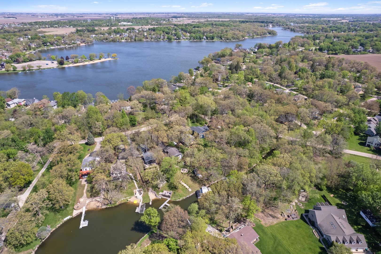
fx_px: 233
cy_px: 127
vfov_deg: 57.2
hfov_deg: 78.6
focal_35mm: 22
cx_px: 190
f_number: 2.8
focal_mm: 8.38
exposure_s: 1/2000
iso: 130
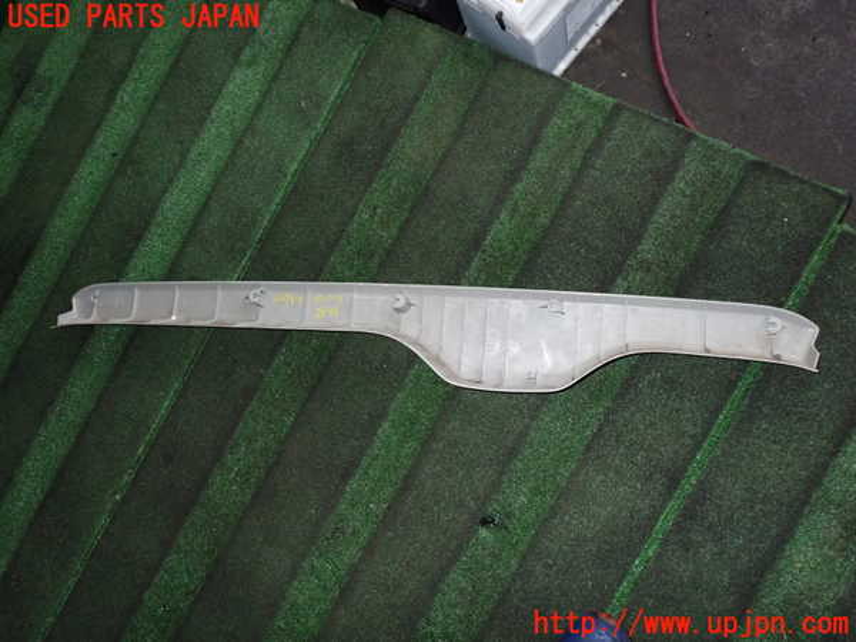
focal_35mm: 25
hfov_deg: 69.4
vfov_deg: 54.9
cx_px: 428
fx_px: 618
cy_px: 321
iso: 800
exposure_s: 1/100
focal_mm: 4.5
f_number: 8
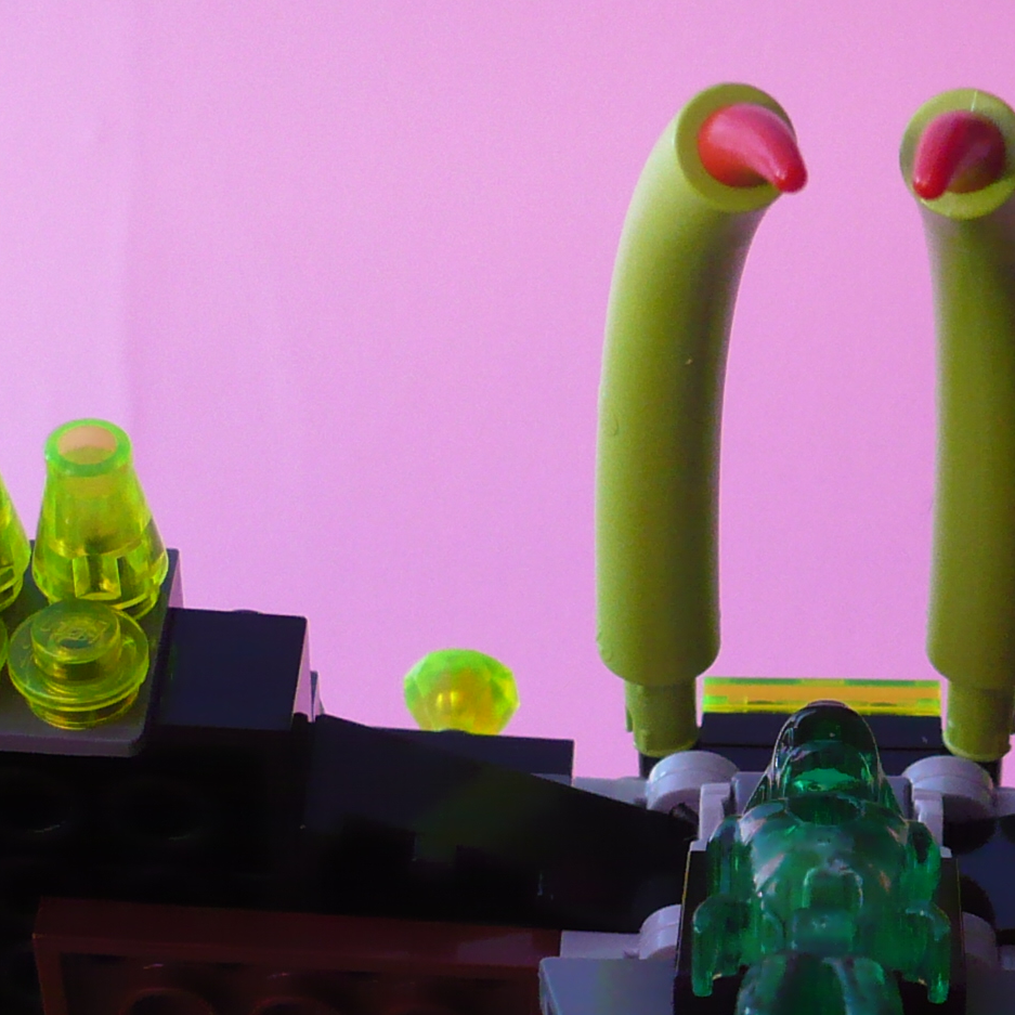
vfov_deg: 18.3
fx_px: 3085
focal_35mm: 93
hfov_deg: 18.4
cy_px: 940
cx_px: 872
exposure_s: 1/8
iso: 200
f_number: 2.8
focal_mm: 5.8
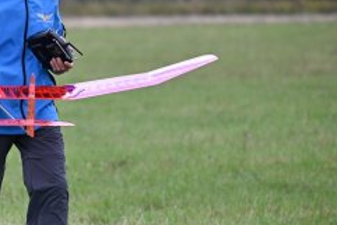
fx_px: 4636
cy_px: 124
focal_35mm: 495
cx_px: 10
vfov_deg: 2.8
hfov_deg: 4.2
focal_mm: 240
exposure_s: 1/1250
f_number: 5.6
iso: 640
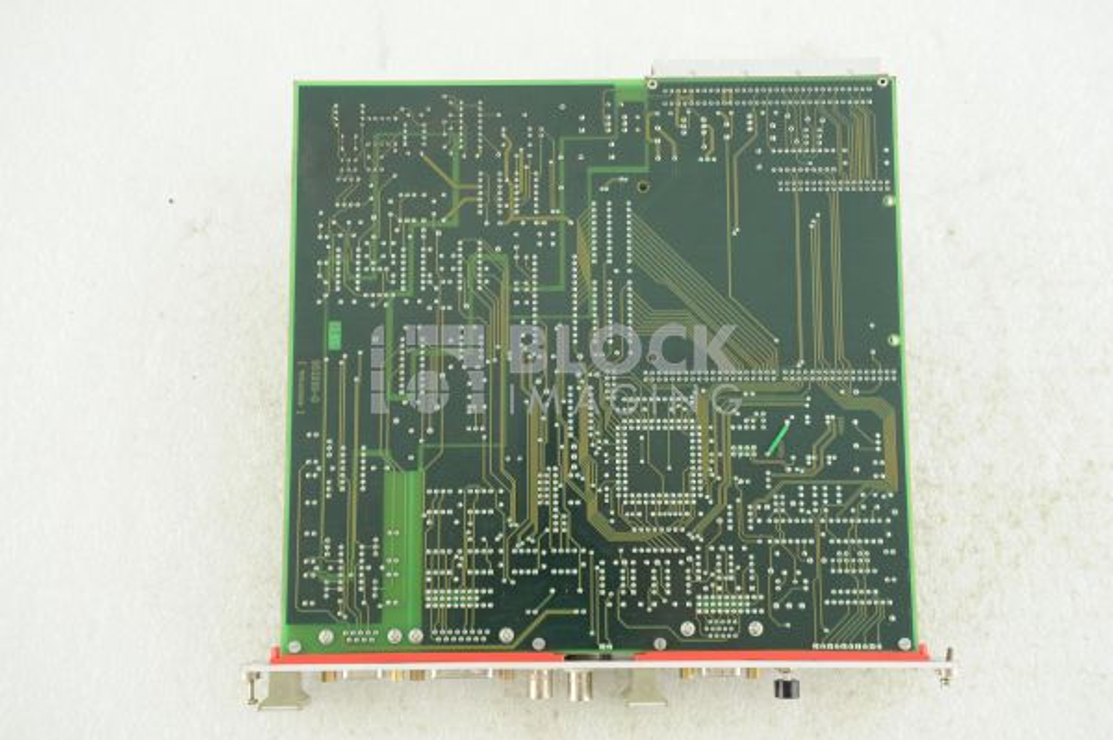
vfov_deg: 26.9
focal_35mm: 50
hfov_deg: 39.6
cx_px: 556
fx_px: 1545
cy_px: 370
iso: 1600
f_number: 9
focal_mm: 50
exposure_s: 1/100
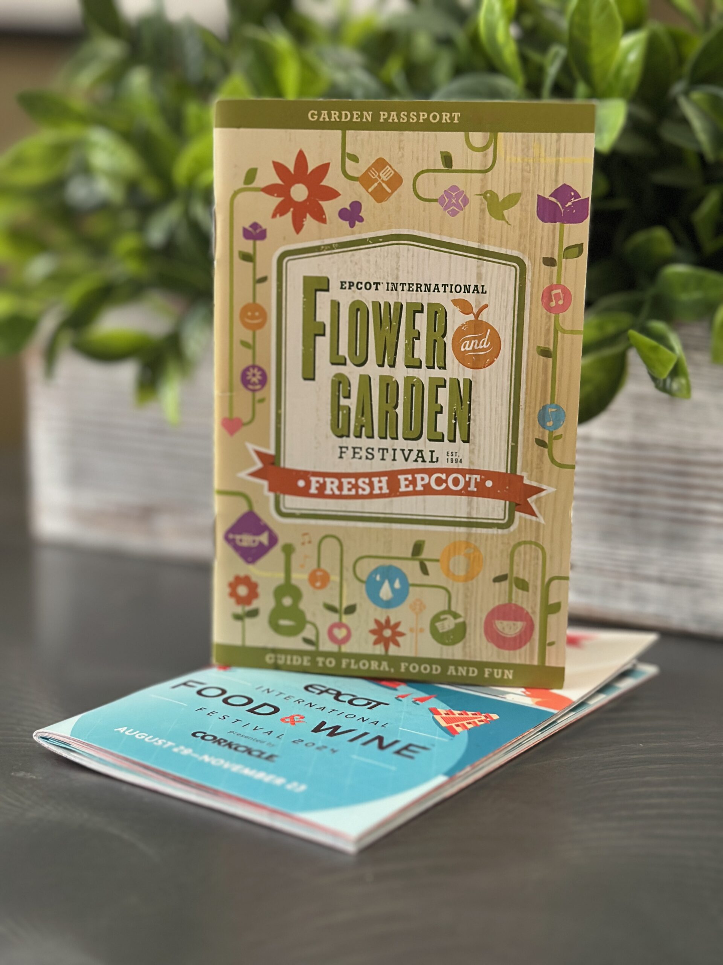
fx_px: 1337
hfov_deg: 30.3
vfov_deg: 39.7
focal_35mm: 48
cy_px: 482
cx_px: 362
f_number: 1.78
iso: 500
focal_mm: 6.86
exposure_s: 1/40
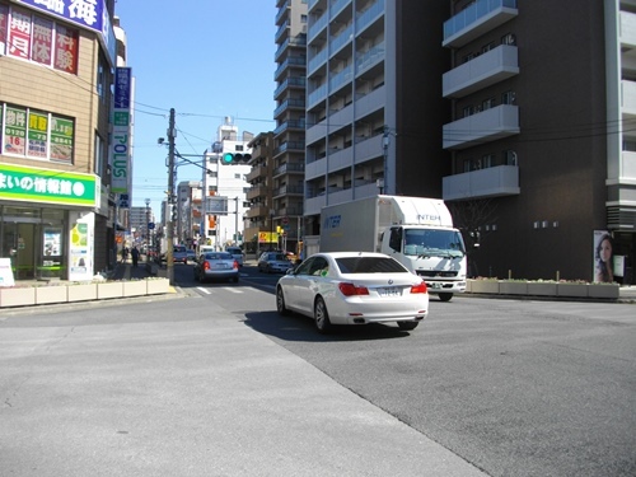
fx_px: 588
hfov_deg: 56.8
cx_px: 318
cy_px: 238
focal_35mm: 32
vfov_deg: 44.2
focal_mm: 5.7
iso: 100
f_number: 2.9
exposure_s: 1/1000
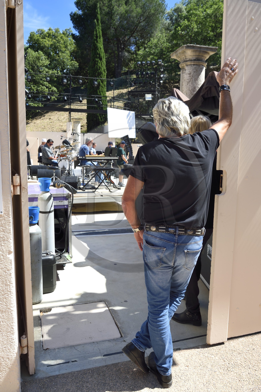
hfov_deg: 45.0
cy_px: 196
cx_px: 130
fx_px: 315
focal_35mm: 29
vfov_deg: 63.7
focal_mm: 29
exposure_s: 1/250
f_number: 9
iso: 200
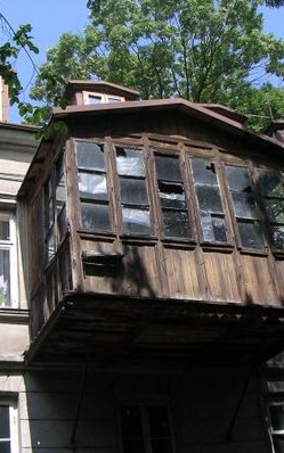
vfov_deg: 37.5
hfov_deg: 24.0
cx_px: 143
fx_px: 668
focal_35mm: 54
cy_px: 226
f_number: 2.8
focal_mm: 5.8
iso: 100
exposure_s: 1/558
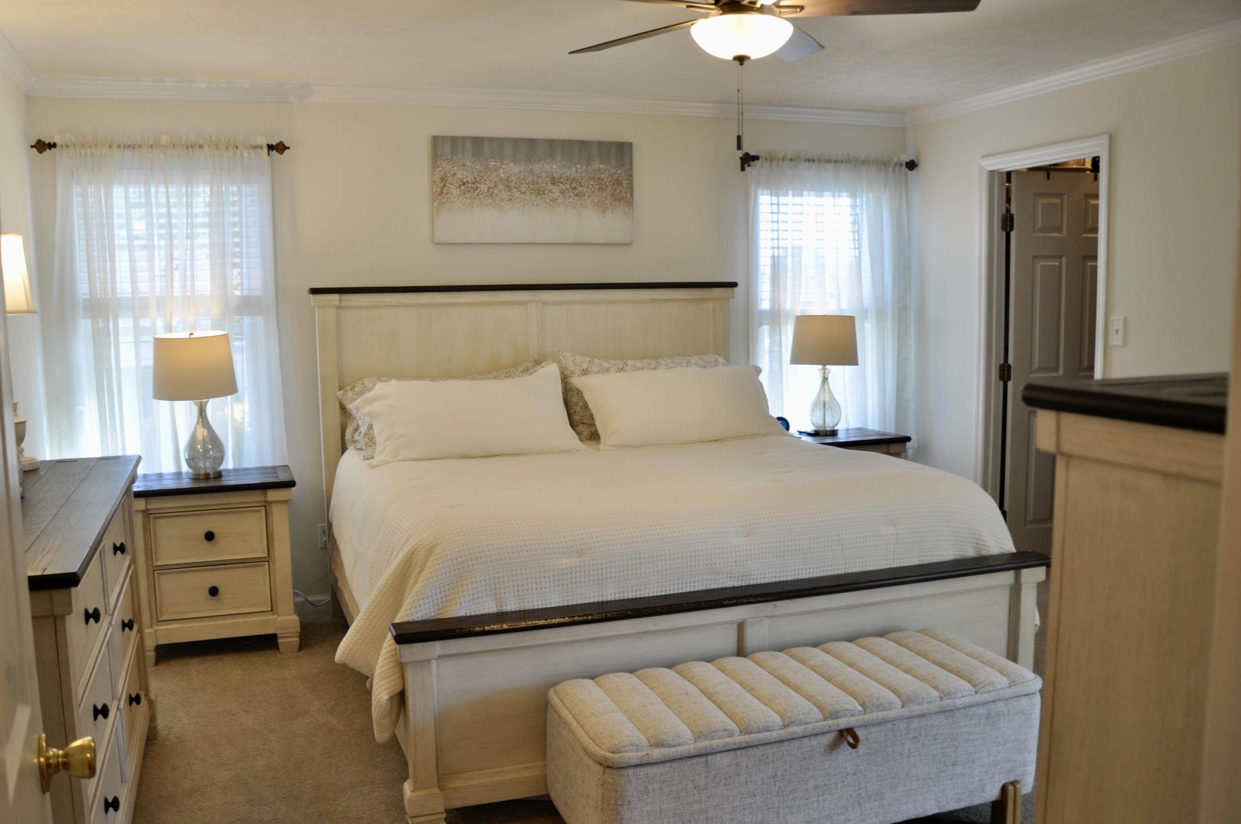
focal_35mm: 29
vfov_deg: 44.9
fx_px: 998
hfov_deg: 63.7
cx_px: 579
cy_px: 421
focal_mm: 18
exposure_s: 1/30
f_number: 5.6
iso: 200
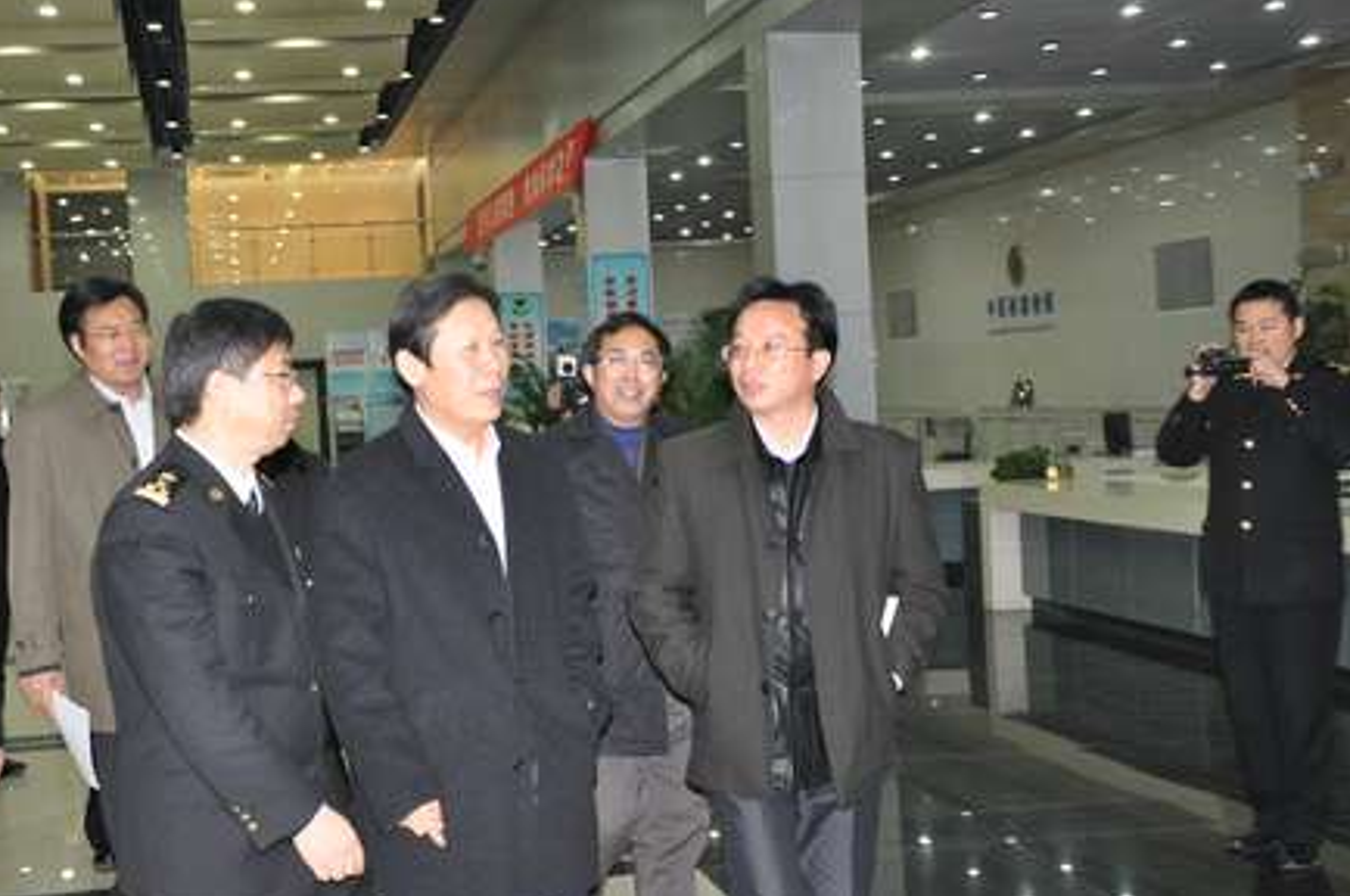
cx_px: 523
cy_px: 437
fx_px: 2134
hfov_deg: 34.9
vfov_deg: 23.7
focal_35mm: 57
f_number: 4.2
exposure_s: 1/60
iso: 800
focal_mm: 30
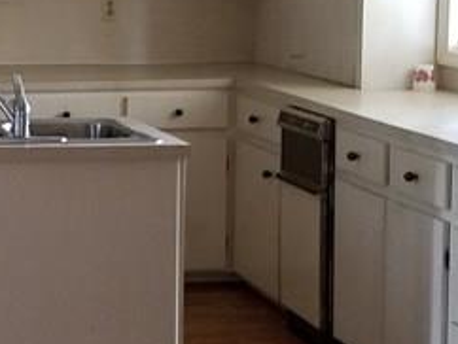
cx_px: -81
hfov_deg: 17.1
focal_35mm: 110
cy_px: 64
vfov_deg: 13.4
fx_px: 1457
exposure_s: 1/11
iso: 200
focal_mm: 4.2
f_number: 1.7
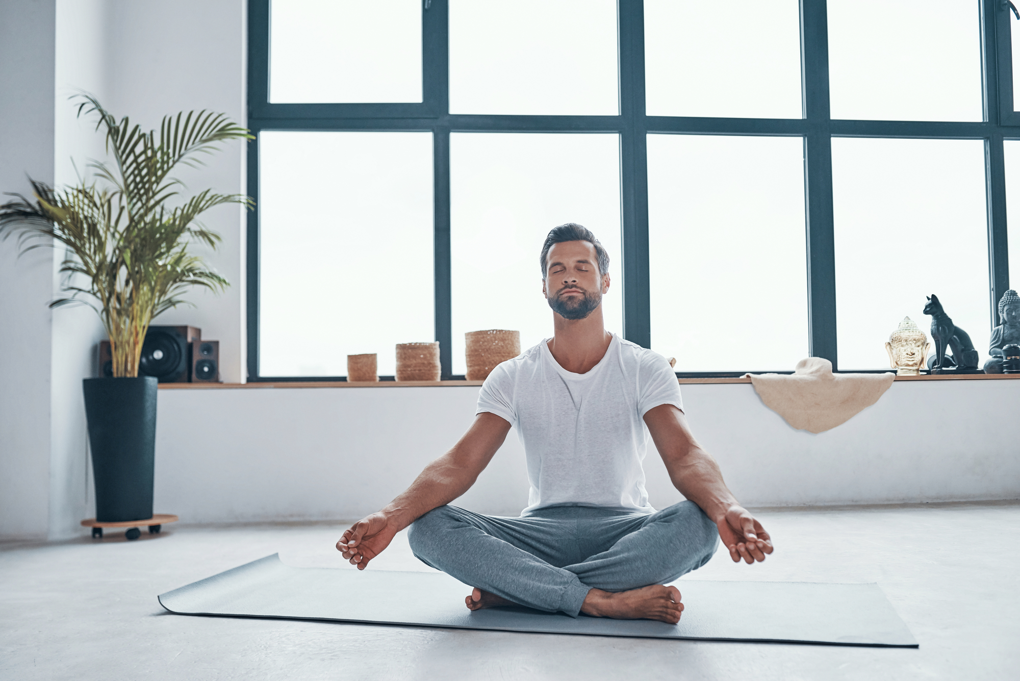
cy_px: 340
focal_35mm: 35
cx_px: 510
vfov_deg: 37.9
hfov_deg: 54.4
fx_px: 992
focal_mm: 35
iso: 640
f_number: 2.8
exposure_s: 1/200
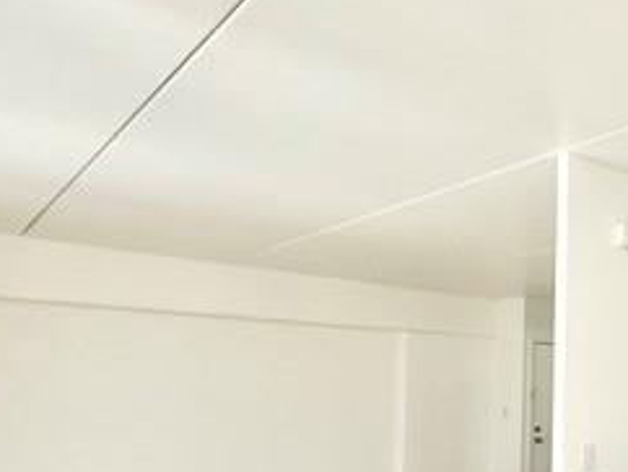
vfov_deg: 37.7
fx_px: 672
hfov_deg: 39.5
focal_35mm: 37
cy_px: 360
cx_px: 714
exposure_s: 1/120
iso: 100
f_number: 2.2
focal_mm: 2.22
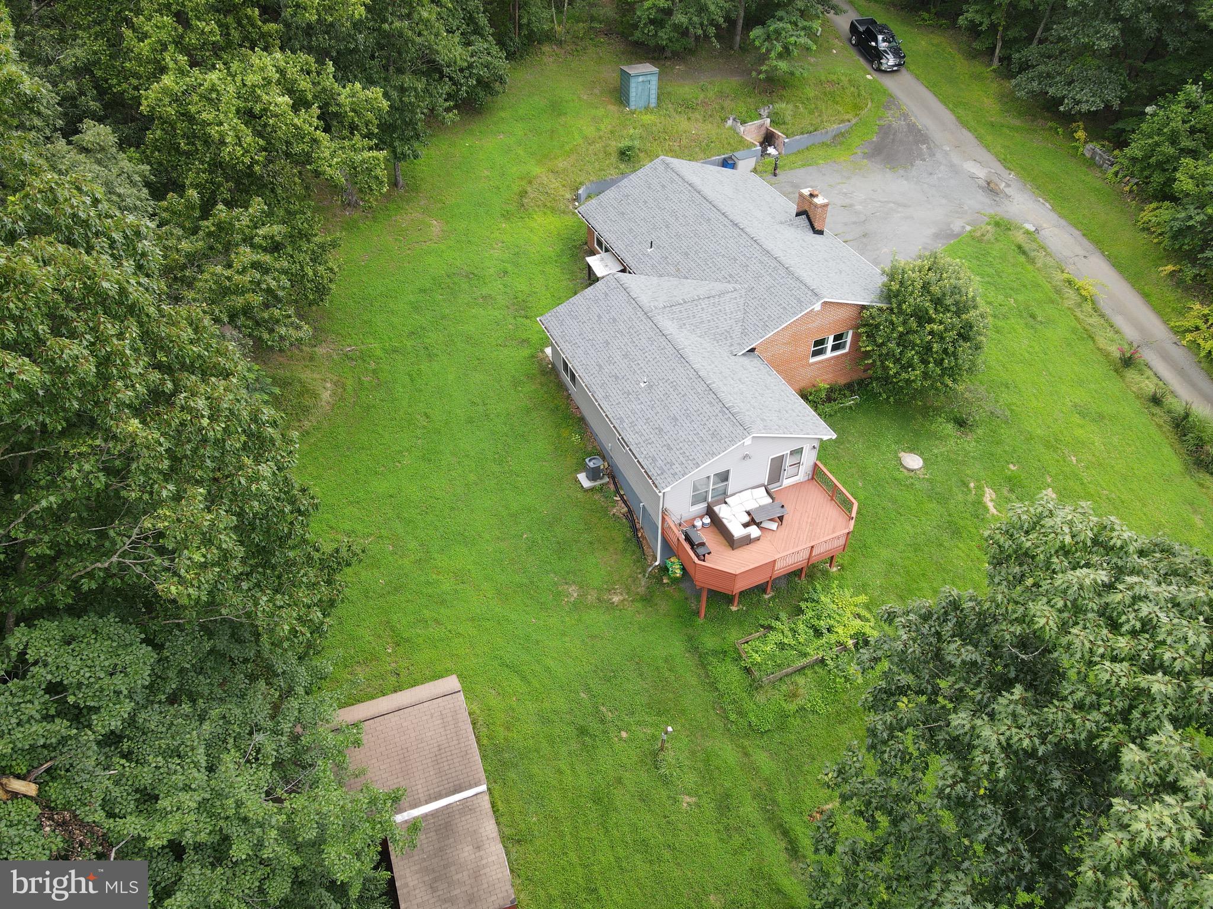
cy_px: 454
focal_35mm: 24
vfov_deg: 56.8
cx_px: 606
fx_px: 841
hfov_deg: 71.6
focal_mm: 4.5
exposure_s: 1/90
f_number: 2.8
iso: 100
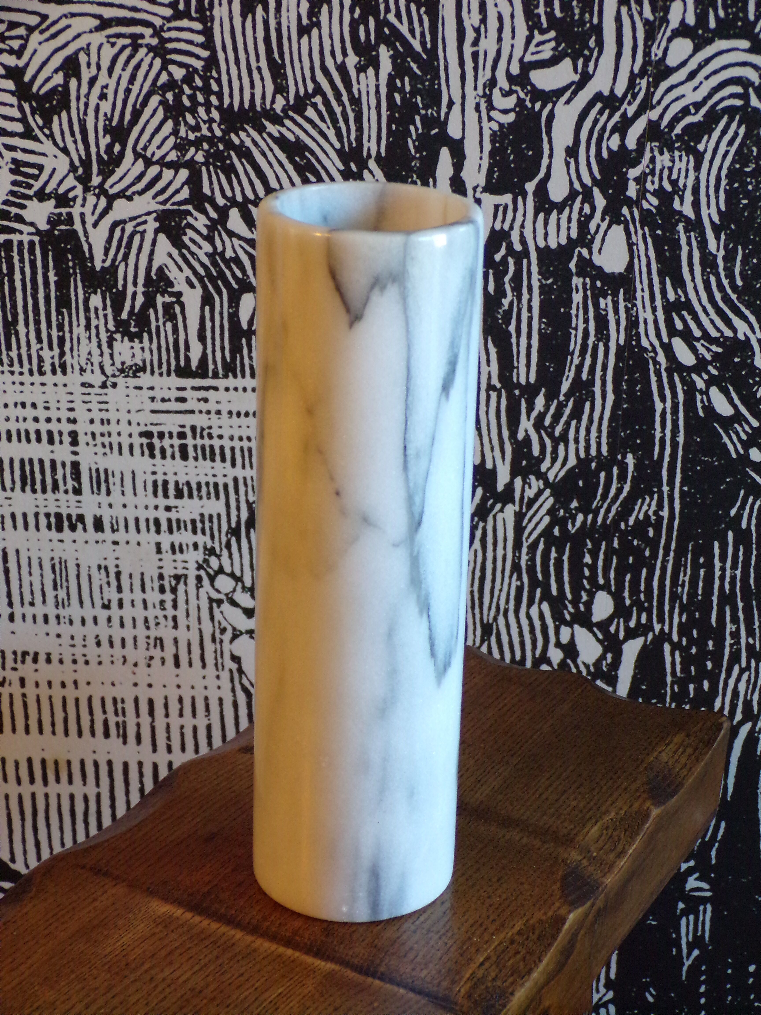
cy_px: 508
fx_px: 1905
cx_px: 380
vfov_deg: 29.8
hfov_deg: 22.6
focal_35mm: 65
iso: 400
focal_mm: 11.6
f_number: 3.8
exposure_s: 1/38
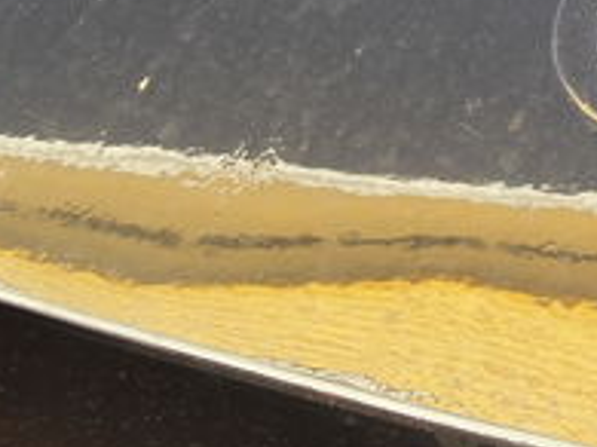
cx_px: 851
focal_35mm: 115
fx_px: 1982
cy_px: 73
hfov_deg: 15.9
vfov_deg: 12.8
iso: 64
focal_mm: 5.7
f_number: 2.8
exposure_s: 1/100
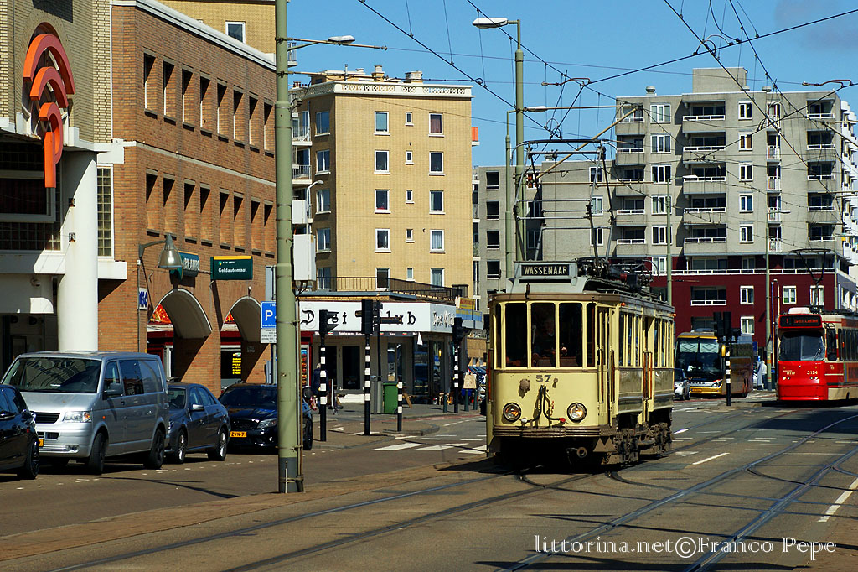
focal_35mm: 128
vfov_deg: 10.7
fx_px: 3038
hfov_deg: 16.1
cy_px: 286
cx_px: 429
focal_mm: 85
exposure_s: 1/640
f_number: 9
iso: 200
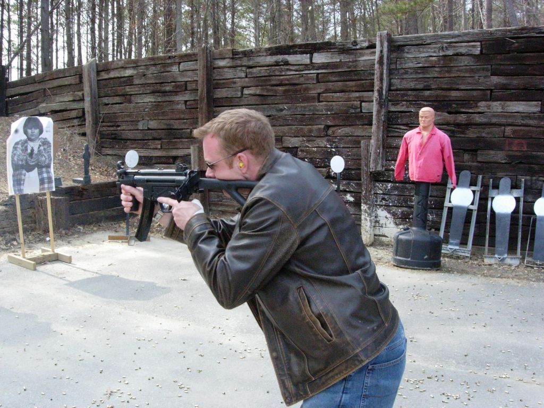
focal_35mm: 38
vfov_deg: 37.7
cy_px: 204
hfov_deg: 49.0
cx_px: 272
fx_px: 597
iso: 400
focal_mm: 7.8
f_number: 4.8
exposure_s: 1/790
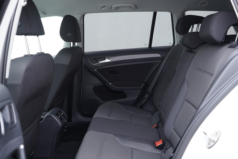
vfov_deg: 36.9
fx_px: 238
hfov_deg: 53.1
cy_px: 80
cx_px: 119
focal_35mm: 36
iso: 400
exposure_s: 1/40
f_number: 2.8
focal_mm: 24
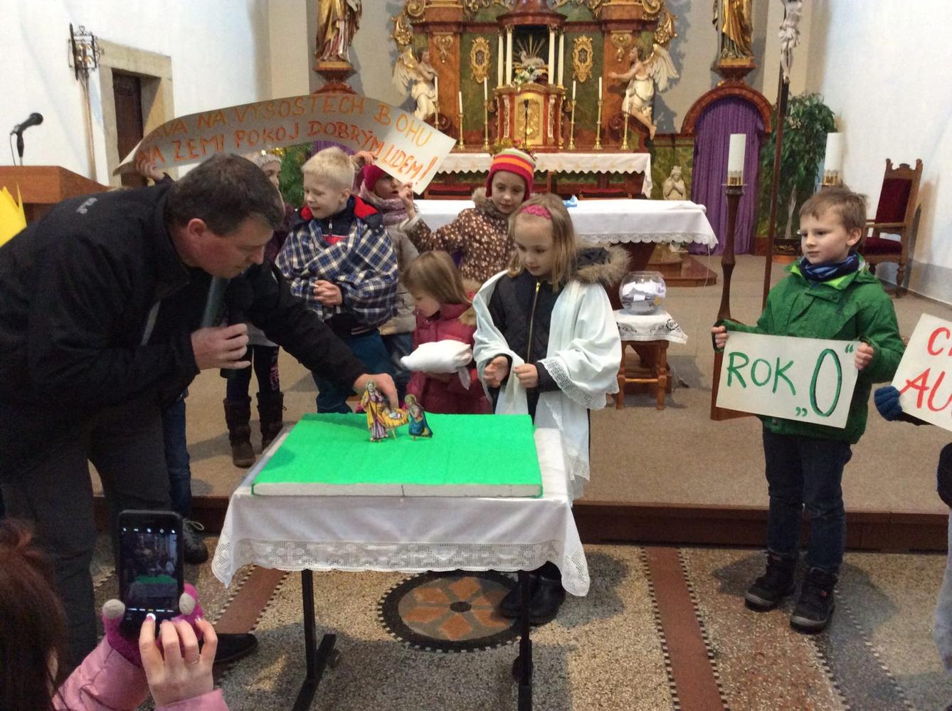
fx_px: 879
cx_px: 476
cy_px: 356
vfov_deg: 44.0
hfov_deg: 56.9
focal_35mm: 32
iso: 250
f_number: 2.4
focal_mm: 3.3
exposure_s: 1/20
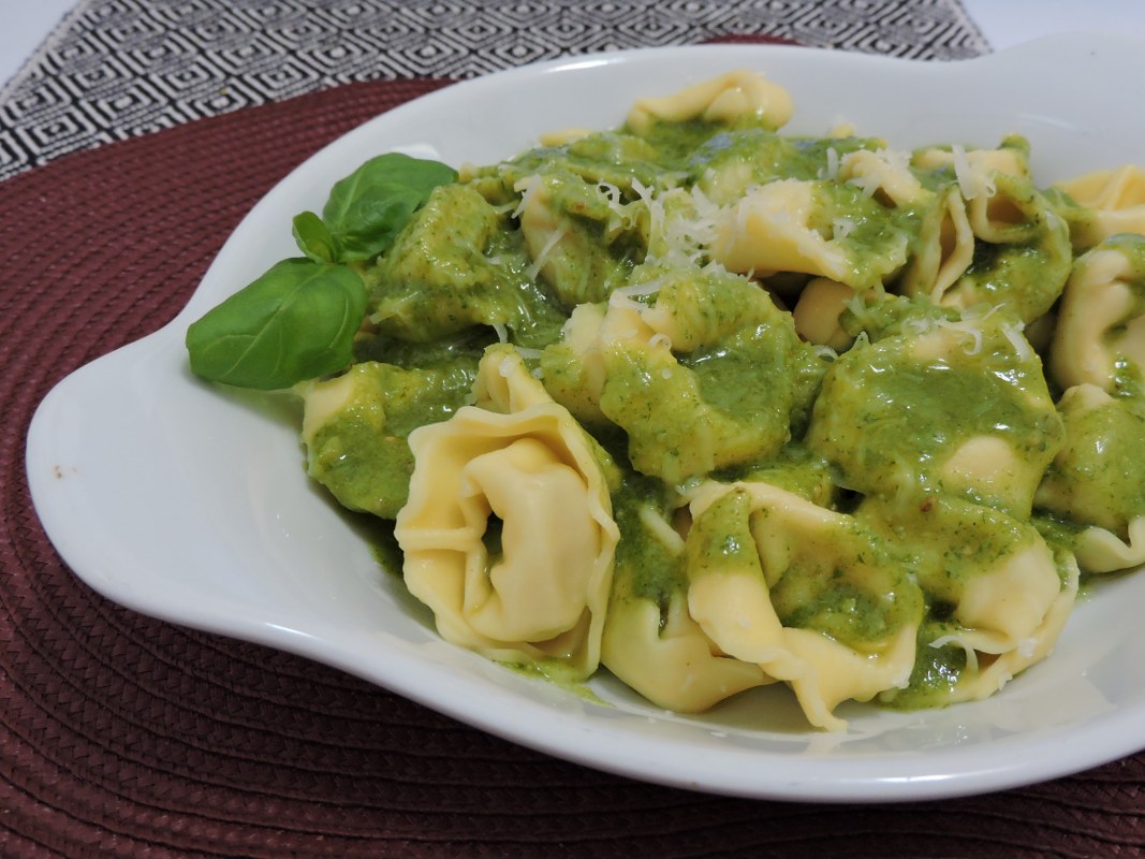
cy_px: 430
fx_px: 1091
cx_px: 572
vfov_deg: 42.9
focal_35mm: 33
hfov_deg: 55.4
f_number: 3.2
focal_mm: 5.9
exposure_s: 1/25
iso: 400
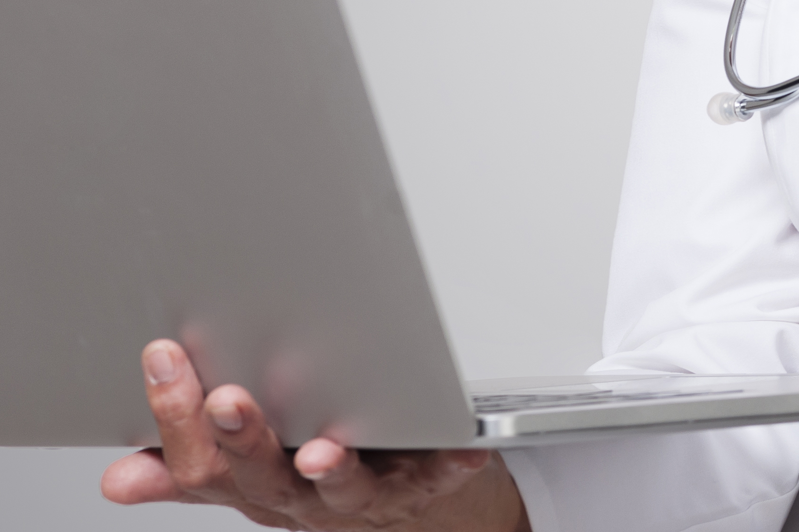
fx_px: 6724
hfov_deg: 6.8
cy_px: -249
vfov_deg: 4.5
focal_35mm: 303
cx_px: 852
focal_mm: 85
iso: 100
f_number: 7.1
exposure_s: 1/125
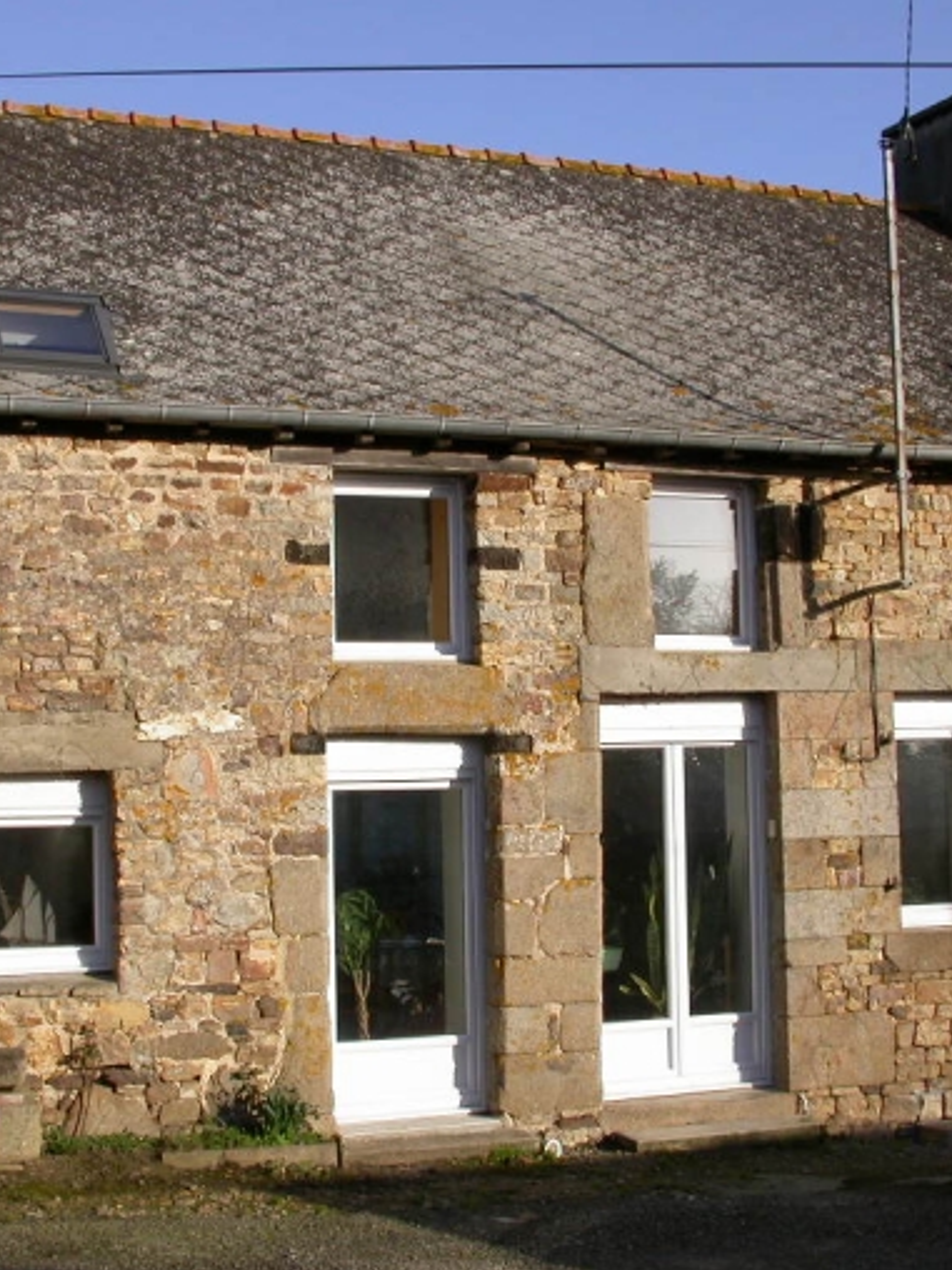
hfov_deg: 28.6
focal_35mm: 51
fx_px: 1870
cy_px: 635
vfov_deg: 37.5
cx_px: 460
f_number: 7.5
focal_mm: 7.85
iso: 100
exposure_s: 1/287
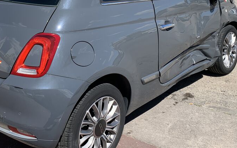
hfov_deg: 40.7
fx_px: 317
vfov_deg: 26.2
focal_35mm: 49
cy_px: 46
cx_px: 85
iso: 25
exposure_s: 1/1992
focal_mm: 4.25
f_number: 1.8
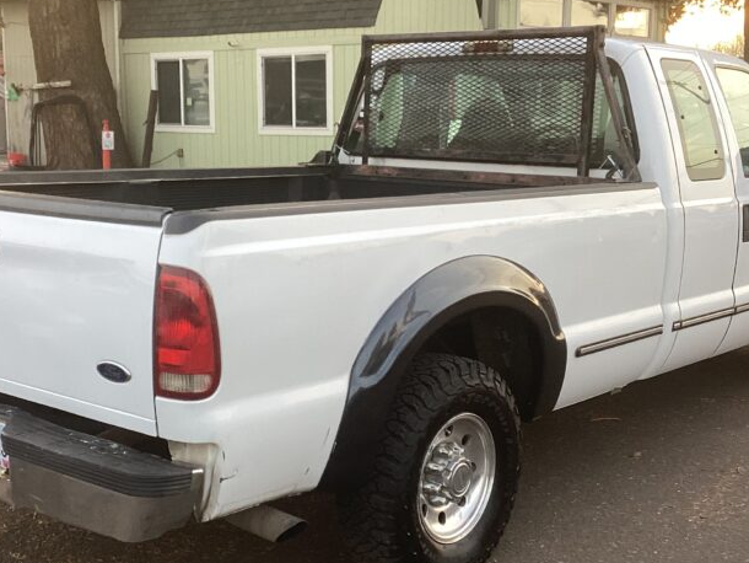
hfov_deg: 36.8
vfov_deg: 28.1
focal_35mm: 52
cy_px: 277
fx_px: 1126
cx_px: 347
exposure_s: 1/120
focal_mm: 3.3
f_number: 2.4
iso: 80
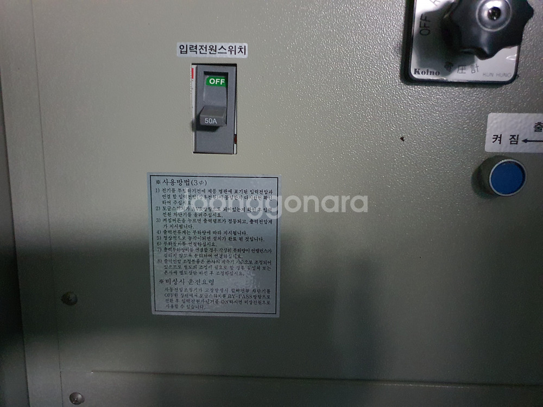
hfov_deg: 67.3
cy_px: 204
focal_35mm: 26
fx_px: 408
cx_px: 272
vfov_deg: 53.1
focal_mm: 4.3
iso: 800
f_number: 1.5
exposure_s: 1/10
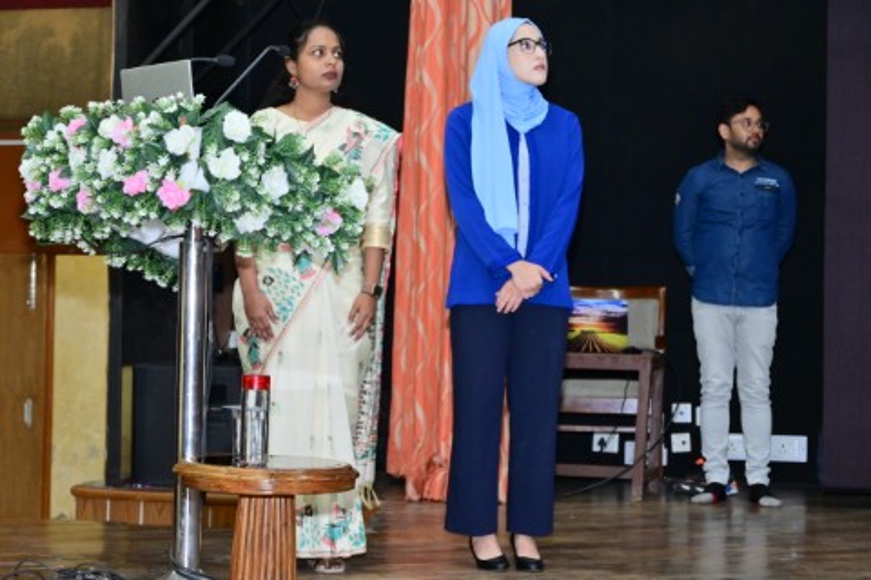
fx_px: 1887
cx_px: 436
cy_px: 290
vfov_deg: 17.5
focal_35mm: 78
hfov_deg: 26.0
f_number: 5
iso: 2000
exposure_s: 1/100
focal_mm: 52
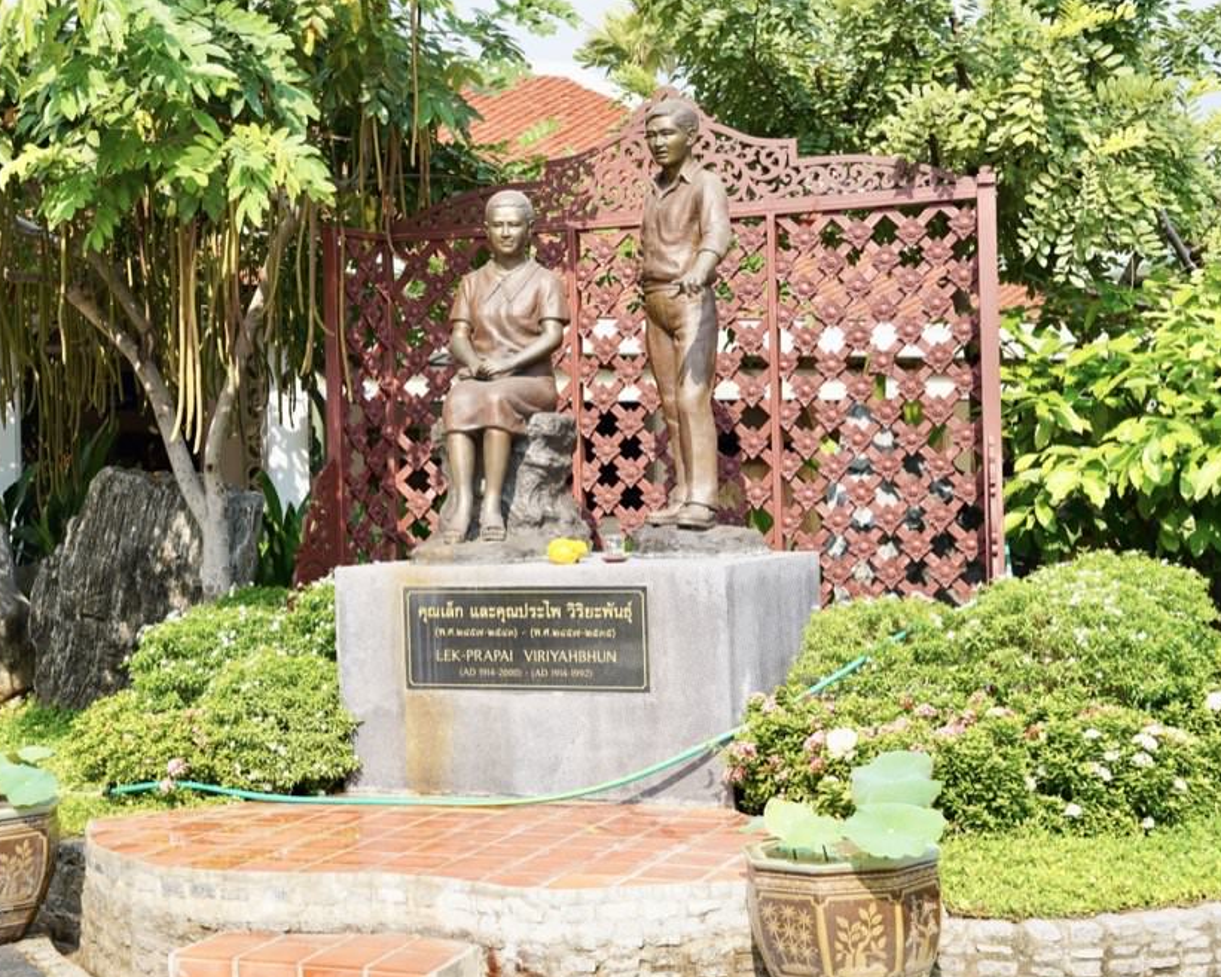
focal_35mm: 57
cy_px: 491
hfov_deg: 33.2
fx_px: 2045
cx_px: 555
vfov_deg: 26.9
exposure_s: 1/200
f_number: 5.6
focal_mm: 49.5
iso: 100
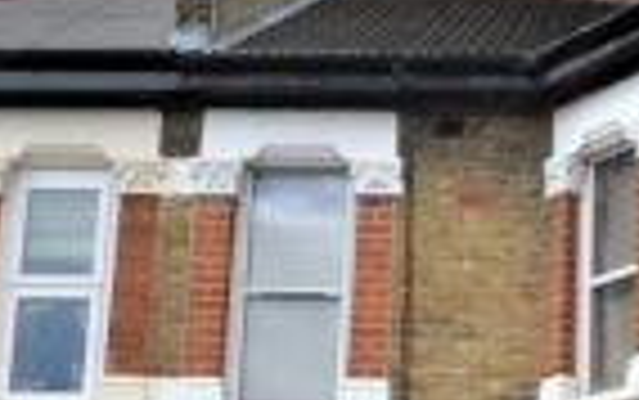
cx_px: 670
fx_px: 1603
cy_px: 429
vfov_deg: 14.0
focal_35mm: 92
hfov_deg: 21.6
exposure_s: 1/200
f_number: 7.1
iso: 100
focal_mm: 18
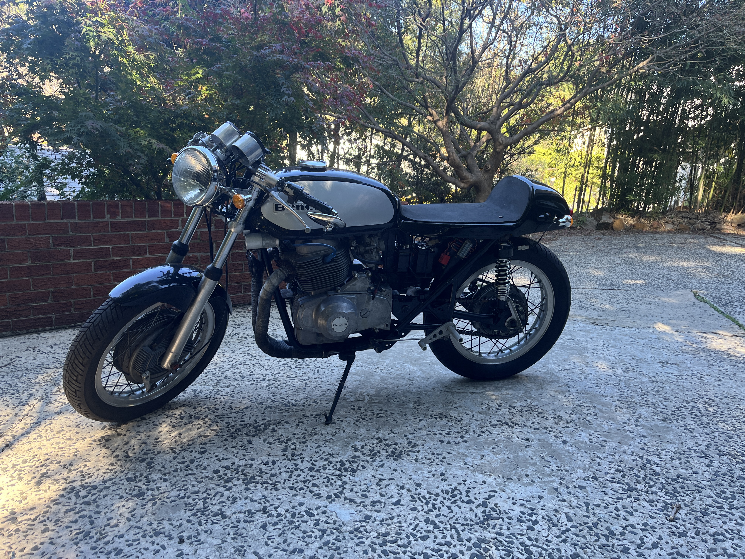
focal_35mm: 26
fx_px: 560
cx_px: 372
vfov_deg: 53.1
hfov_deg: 67.3
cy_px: 280
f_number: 1.6
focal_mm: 5.1
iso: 64
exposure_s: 1/163
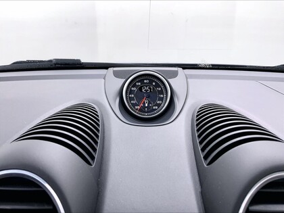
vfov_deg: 48.2
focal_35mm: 29
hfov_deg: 61.7
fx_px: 238
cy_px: 106
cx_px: 142
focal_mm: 3
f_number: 1.8
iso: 25
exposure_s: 1/124
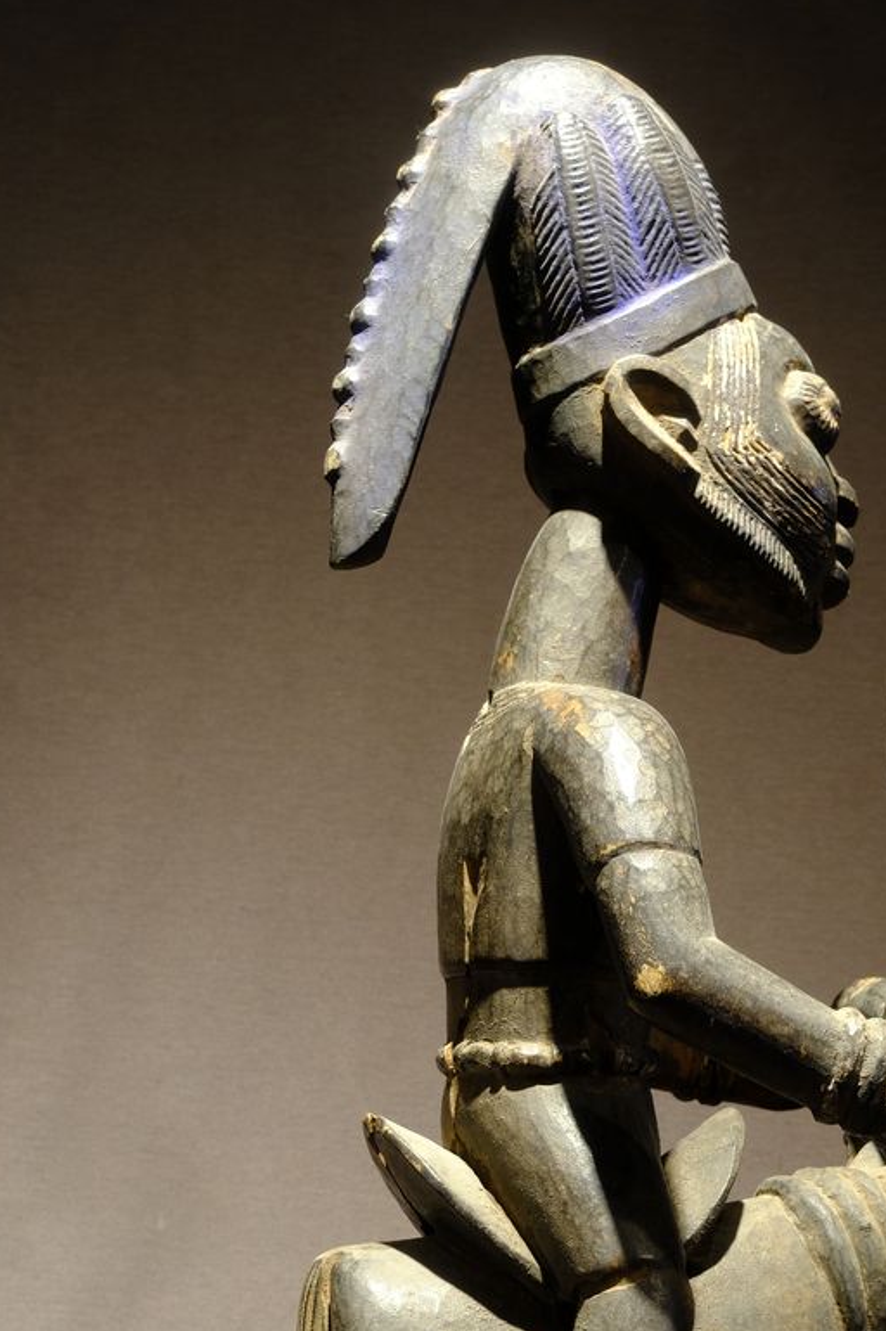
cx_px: 677
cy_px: 1021
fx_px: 2475
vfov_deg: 29.5
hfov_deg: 20.1
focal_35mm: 67
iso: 250
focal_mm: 27
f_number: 9
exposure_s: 1/1.8
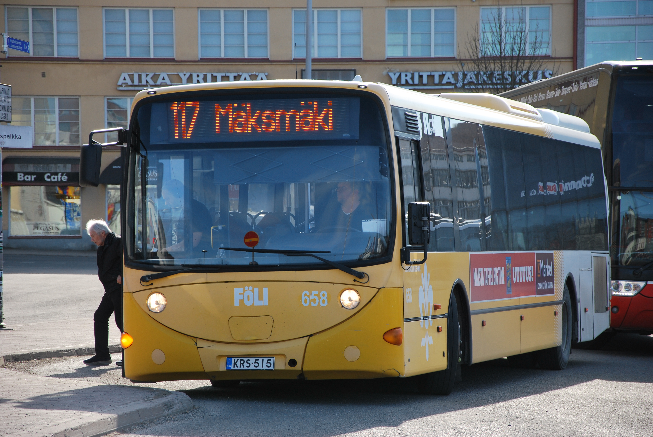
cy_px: 218
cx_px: 326
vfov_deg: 8.7
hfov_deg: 13.0
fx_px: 2860
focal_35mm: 158
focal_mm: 105
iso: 200
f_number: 5.6
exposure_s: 1/400
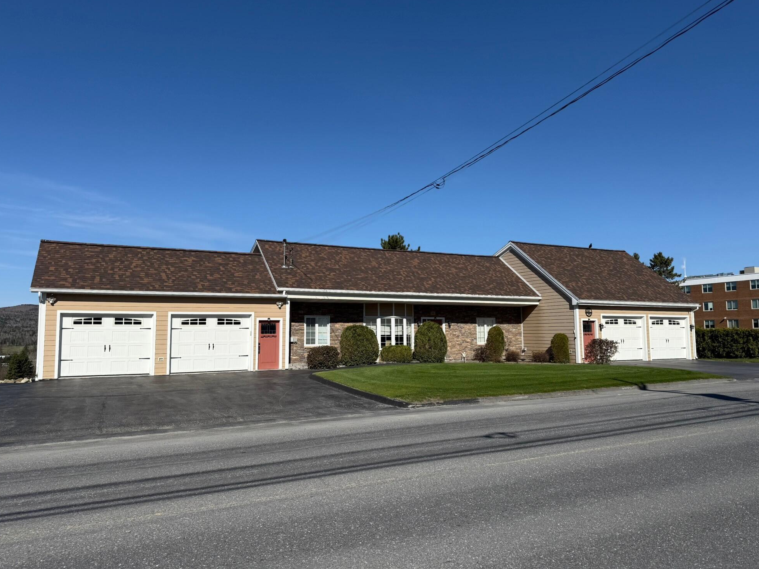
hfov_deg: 69.4
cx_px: 384
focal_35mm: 25
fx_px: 548
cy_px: 281
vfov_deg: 54.9
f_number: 1.78
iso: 80
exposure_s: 1/7353
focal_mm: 6.76
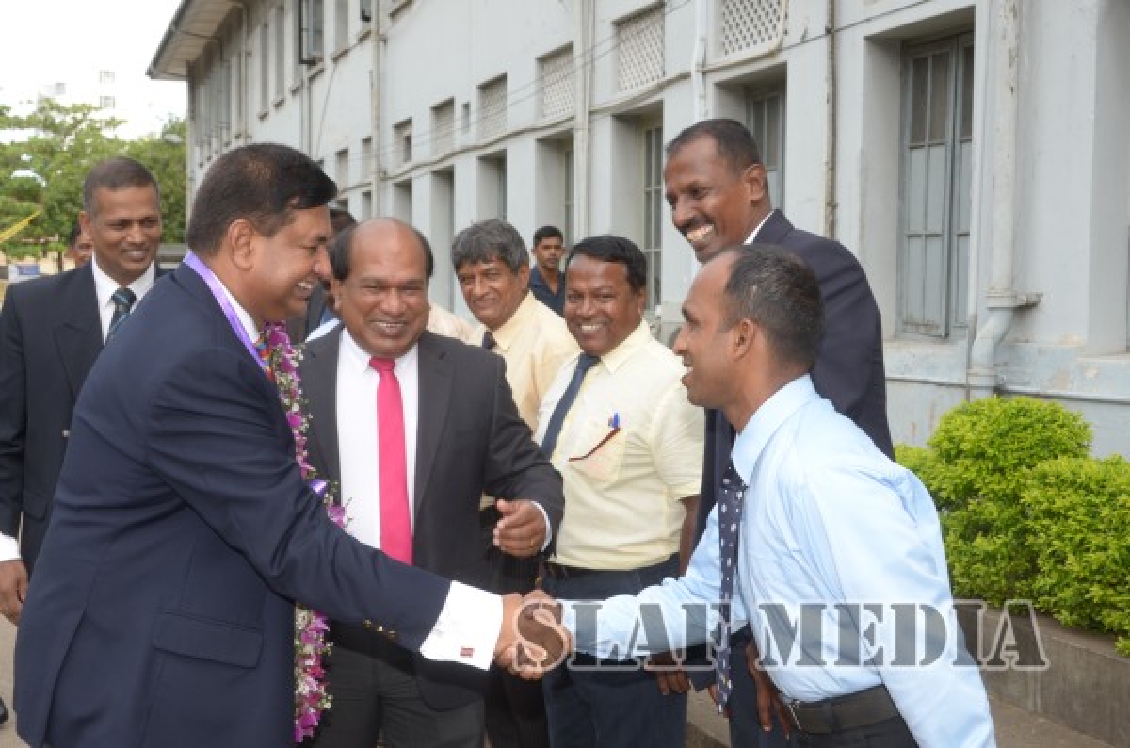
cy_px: 374
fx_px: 1362
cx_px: 565
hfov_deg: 45.1
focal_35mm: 44
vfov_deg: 30.7
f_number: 8
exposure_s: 1/160
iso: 320
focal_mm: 29
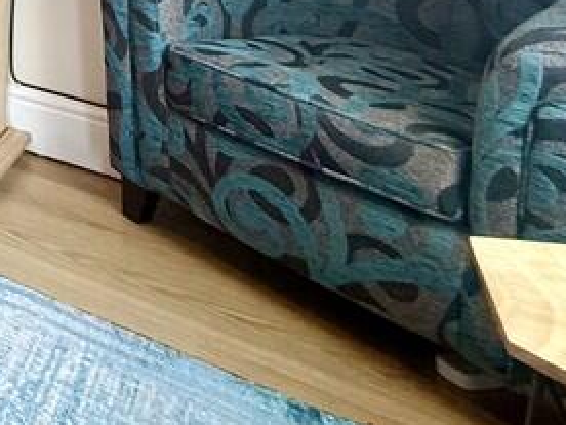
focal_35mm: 52
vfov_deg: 21.2
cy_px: -289
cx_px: -402
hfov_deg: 23.4
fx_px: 850
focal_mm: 2.22
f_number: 2.2
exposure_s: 1/50
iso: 320
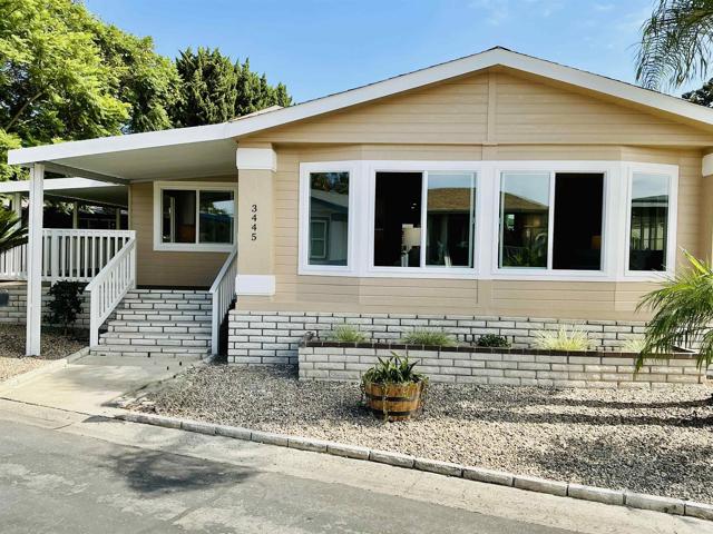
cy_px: 267
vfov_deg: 49.7
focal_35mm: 28
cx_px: 356
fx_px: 577
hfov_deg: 63.4
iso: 25
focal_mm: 3
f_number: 1.8
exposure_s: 1/1250
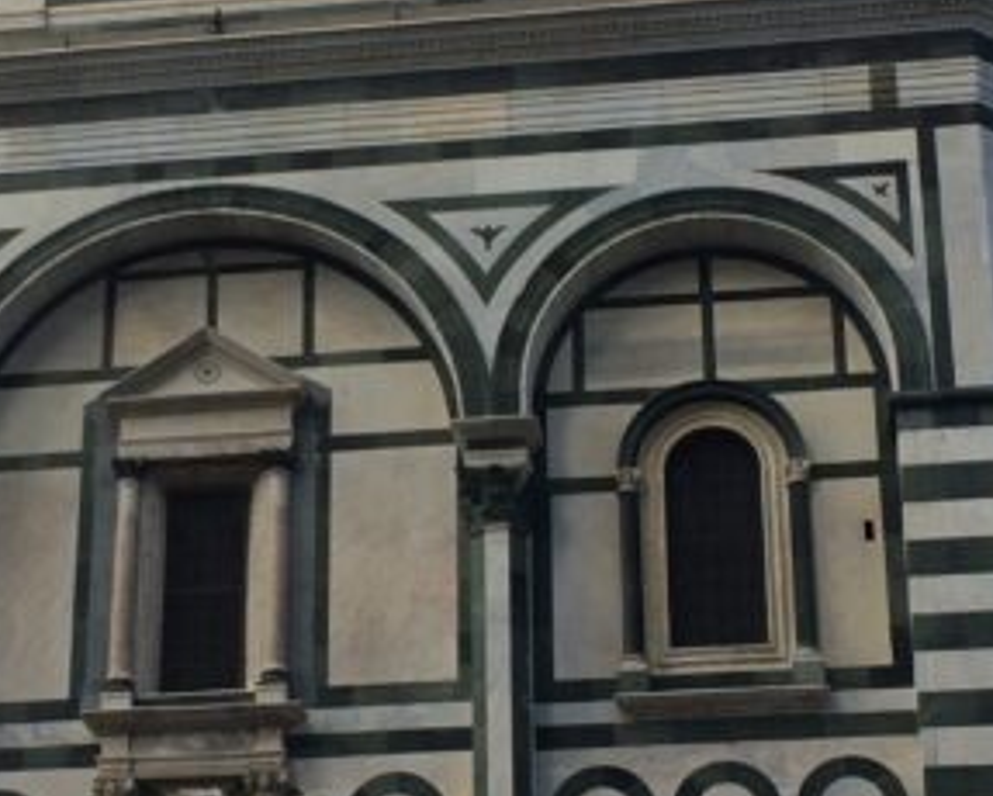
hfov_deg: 18.9
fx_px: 2970
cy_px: 446
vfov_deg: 15.3
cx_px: 304
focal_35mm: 101
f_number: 2.2
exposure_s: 1/1140
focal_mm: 4.15
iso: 32
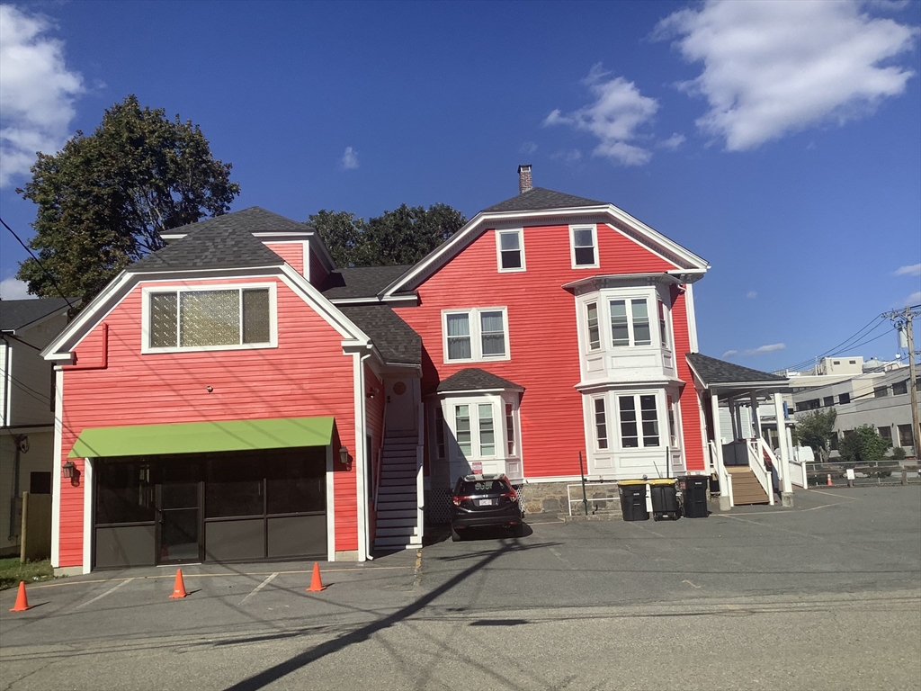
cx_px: 460
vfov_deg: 45.4
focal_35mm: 31
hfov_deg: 58.4
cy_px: 346
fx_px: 825
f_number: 2.4
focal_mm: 3.3
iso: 25
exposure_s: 1/2398
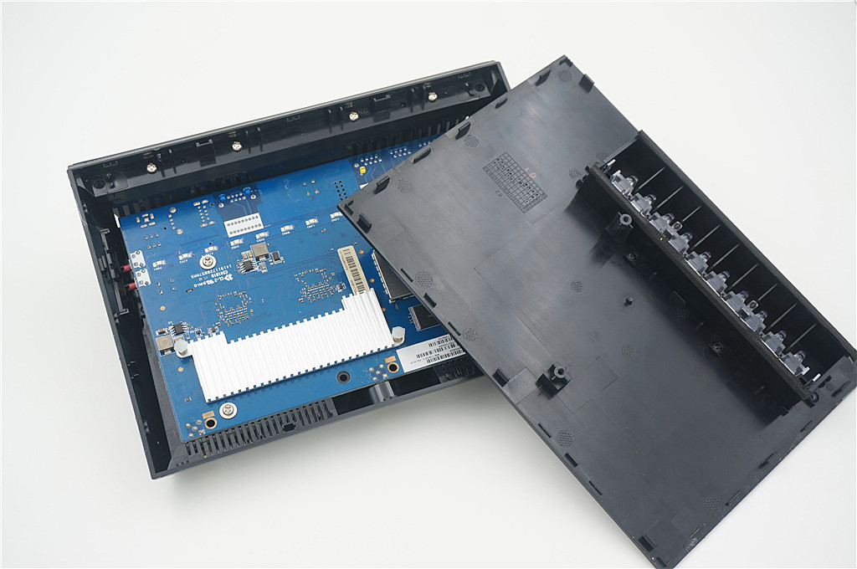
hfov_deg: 41.2
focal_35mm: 48
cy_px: 284
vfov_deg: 28.0
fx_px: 1141
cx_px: 428
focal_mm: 32
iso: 100
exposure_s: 1/50
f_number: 5.6
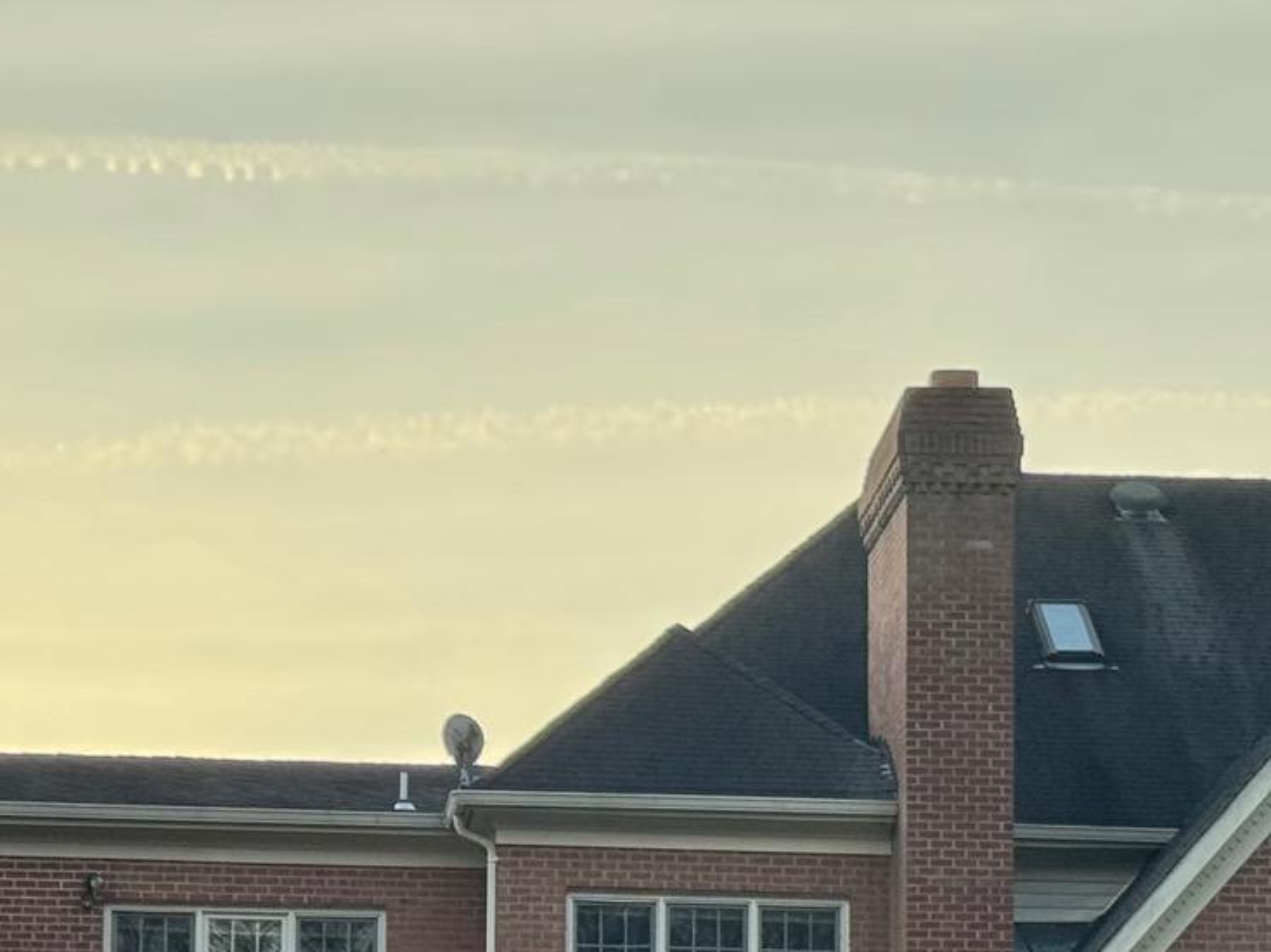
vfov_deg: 10.8
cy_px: 1215
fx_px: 4918
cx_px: 578
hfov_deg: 14.7
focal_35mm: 134
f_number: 1.78
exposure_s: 1/351
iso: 64
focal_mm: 6.76
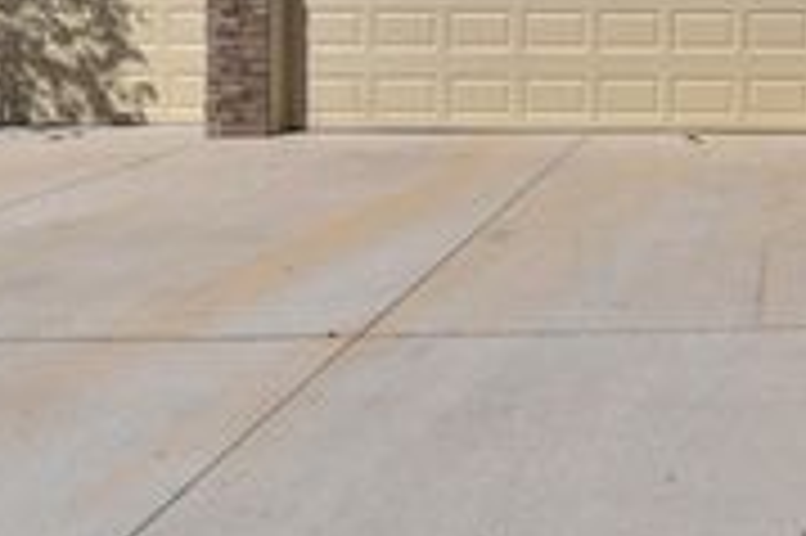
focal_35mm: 42
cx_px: 806
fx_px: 939
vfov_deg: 29.8
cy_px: 7
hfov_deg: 40.6
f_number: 7.1
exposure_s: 1/800
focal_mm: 10
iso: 100
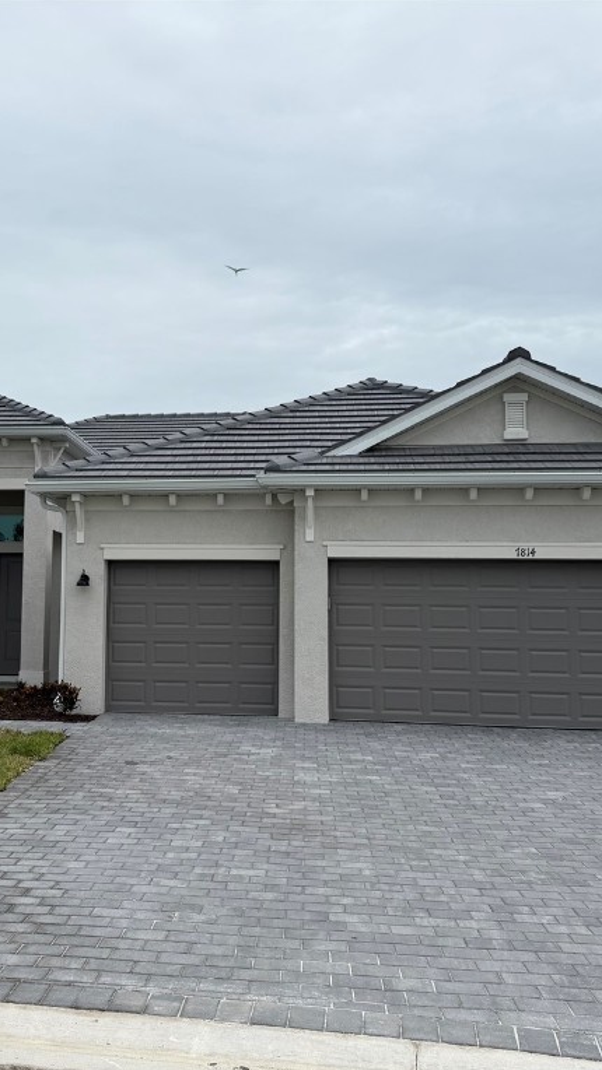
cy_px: 536
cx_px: 179
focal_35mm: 35
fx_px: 994
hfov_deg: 33.3
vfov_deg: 56.6
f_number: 1.78
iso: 80
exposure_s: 1/2703
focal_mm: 6.76
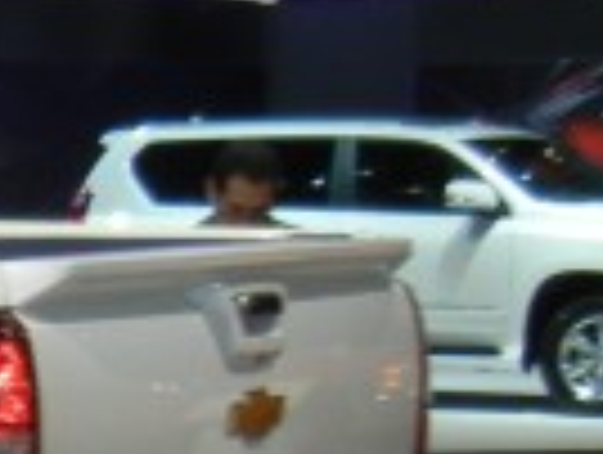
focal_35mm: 179
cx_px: -752
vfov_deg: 8.2
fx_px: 3124
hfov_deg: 9.9
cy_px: 539
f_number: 3.5
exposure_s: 1/93
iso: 160
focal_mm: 5.4
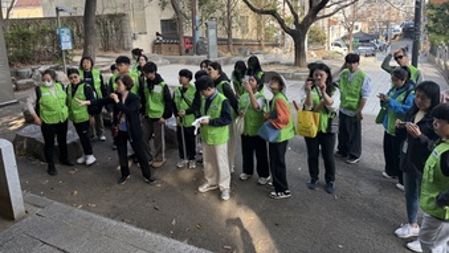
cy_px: 81
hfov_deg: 69.8
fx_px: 322
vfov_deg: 42.3
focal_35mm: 27
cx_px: 220
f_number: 1.78
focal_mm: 6.76
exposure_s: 1/805
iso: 100
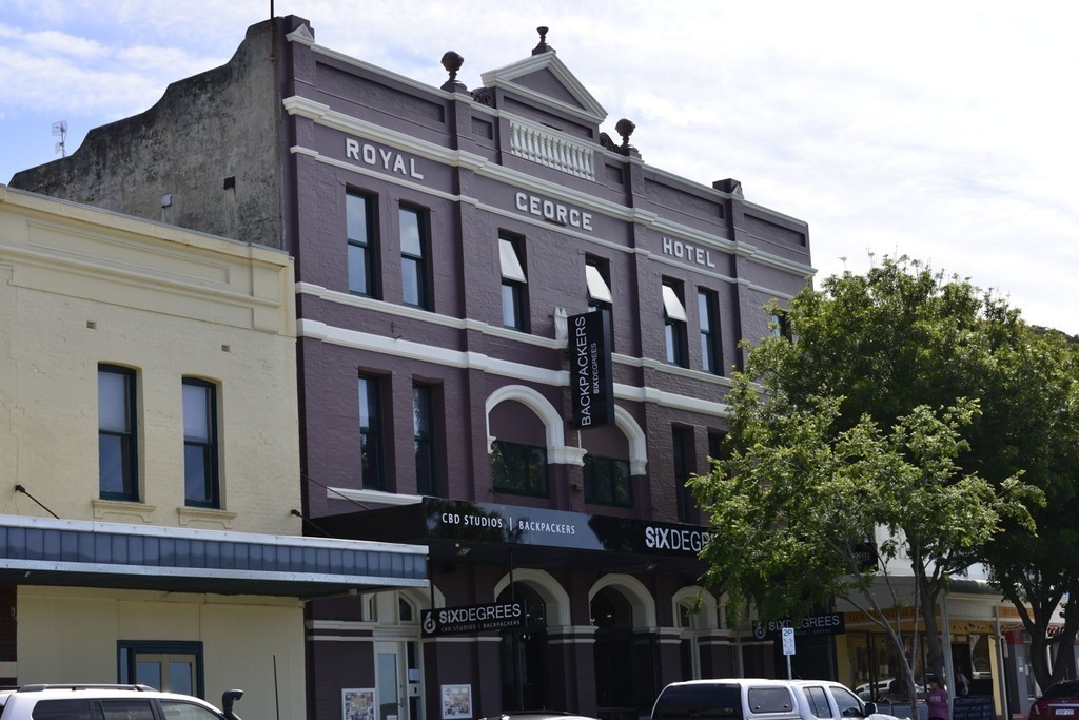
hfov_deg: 32.4
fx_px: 1858
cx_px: 540
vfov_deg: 21.9
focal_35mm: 62
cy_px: 360
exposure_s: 1/250
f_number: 8
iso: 125
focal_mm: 62
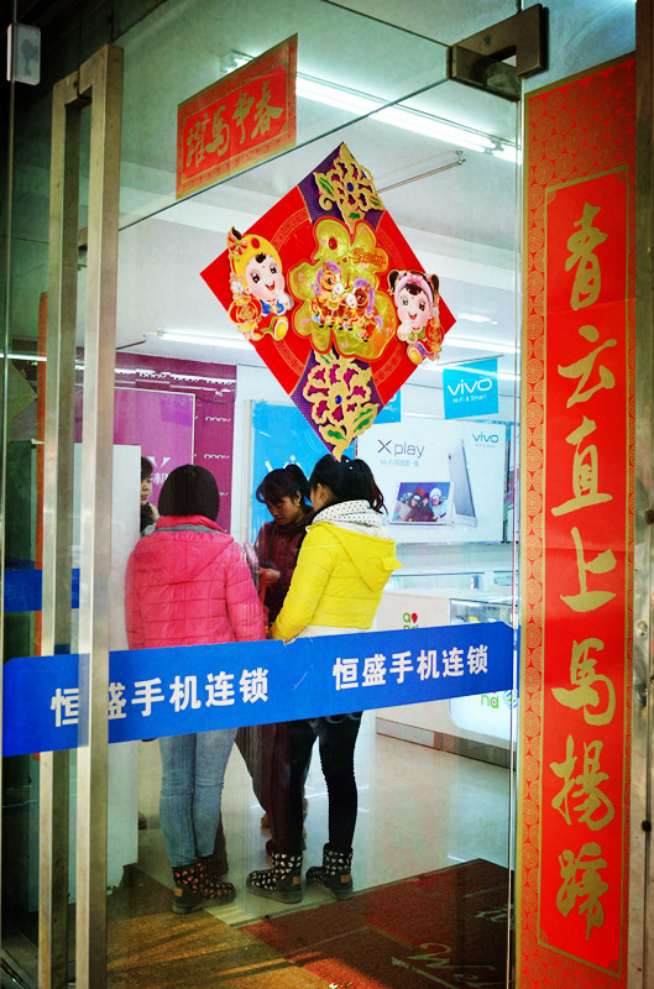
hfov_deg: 34.0
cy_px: 494
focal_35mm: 39
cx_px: 327
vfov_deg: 49.7
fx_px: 1069
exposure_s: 1/100
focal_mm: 26
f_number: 8
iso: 800
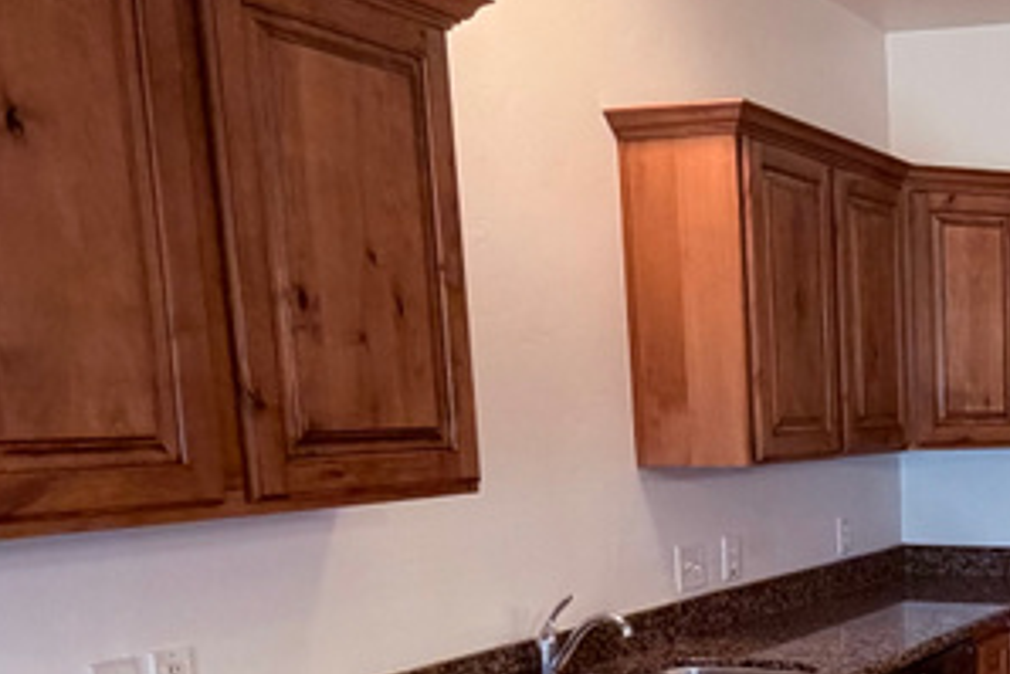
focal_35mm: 50
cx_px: 1091
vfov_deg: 26.2
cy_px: 599
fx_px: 1403
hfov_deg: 34.6
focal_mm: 2.22
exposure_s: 1/60
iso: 400
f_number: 2.2
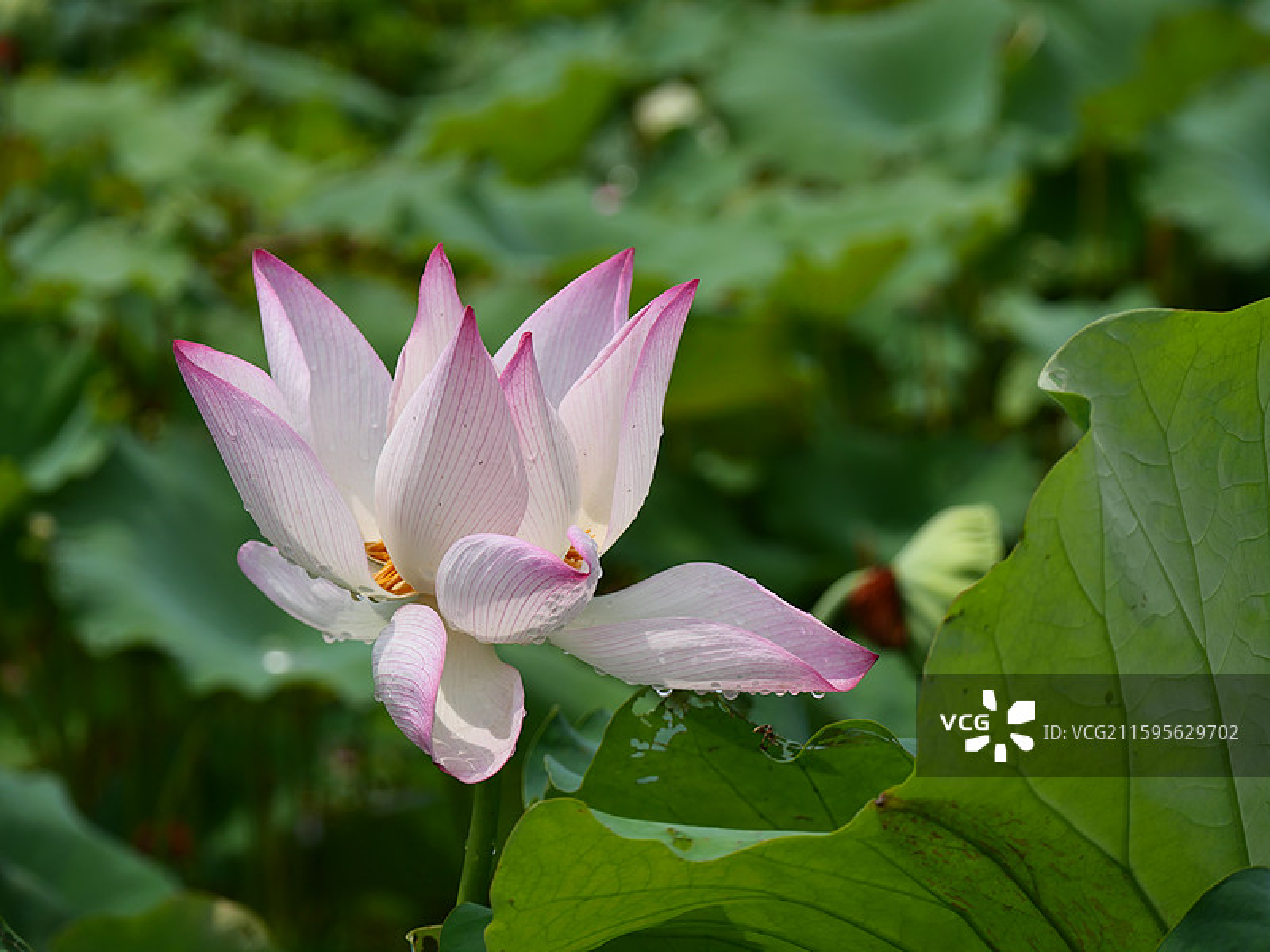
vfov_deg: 11.4
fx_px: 4769
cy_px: 476
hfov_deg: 15.2
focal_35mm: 130
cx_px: 635
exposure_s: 1/1300
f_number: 5.6
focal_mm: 65
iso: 100
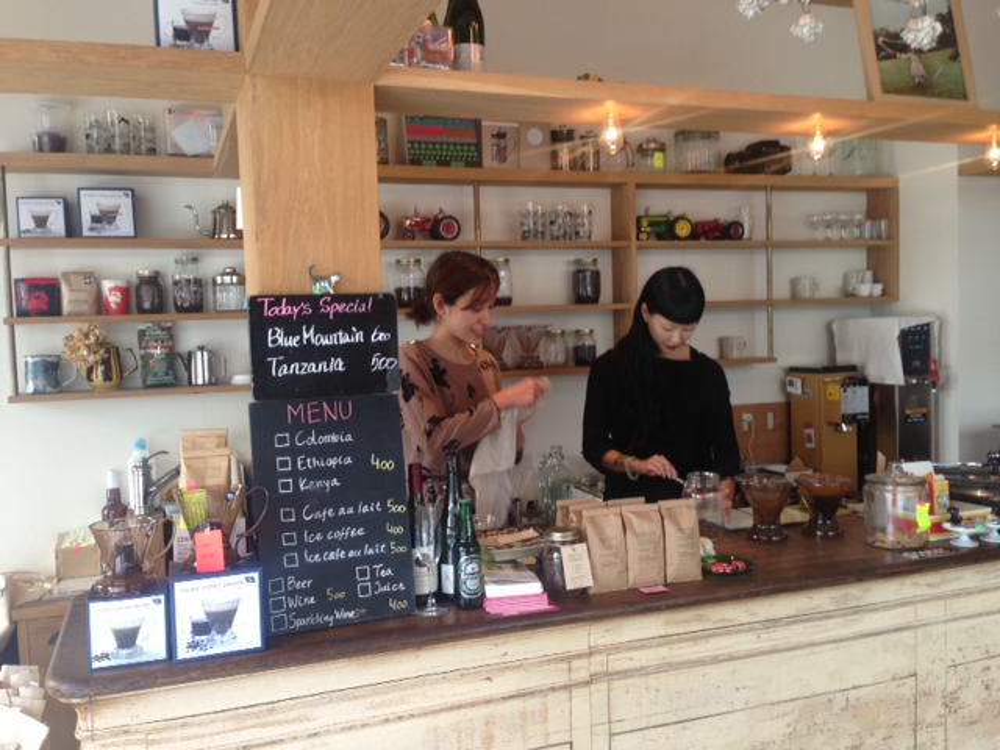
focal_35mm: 33
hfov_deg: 55.4
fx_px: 953
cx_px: 500
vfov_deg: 42.9
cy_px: 375
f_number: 2.4
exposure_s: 1/24
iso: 50
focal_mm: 4.13
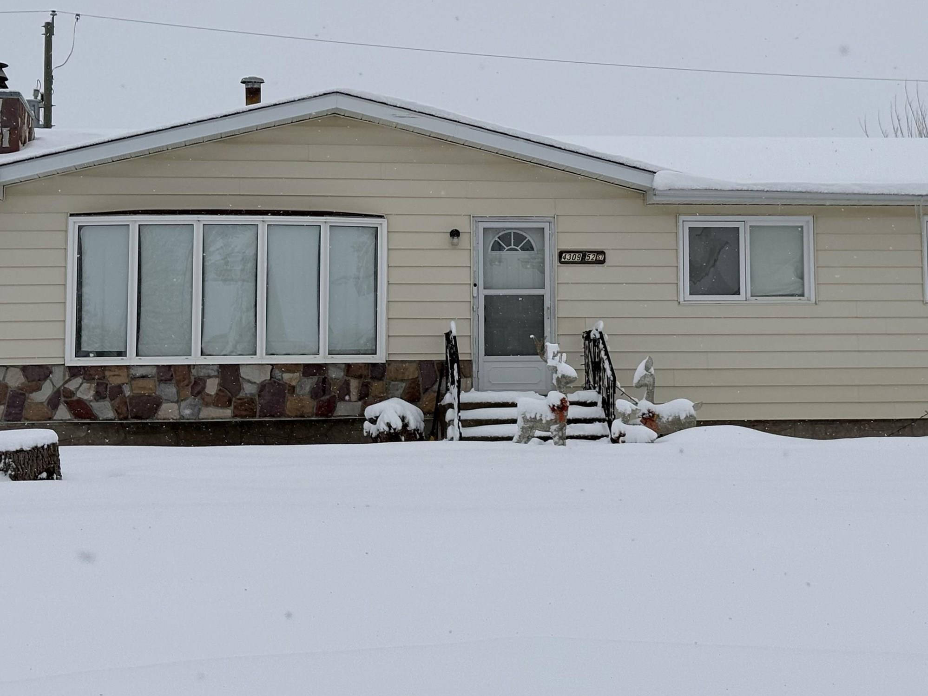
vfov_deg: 18.3
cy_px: 182
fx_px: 2145
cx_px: 625
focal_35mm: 80
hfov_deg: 24.3
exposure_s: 1/8850
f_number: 1.6
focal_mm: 5.96
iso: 25
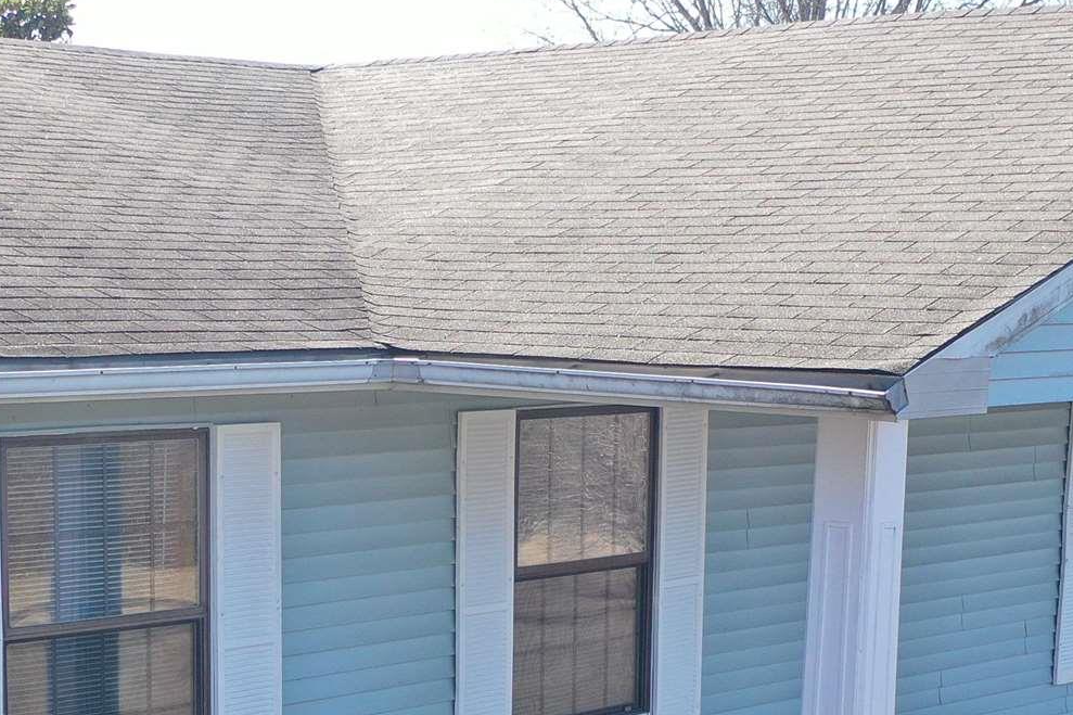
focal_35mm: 87
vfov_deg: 15.2
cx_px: 268
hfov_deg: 23.2
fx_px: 2592
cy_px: 837
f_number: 2.8
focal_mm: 10.26
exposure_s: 1/30
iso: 100
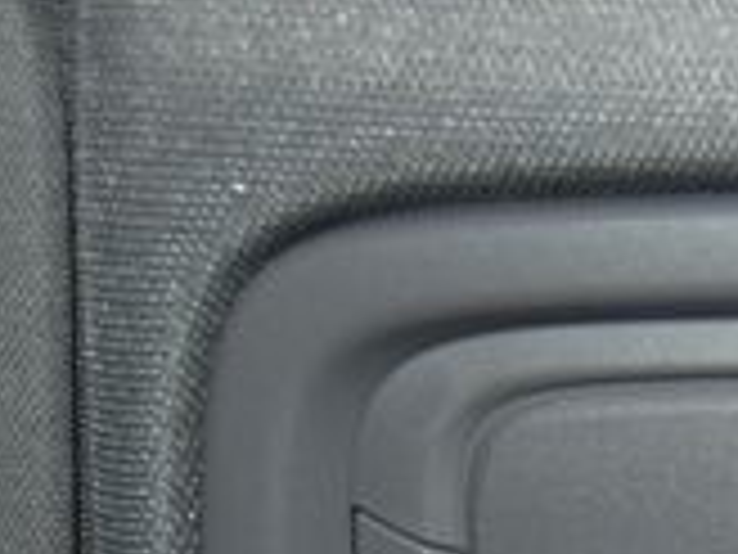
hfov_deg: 14.6
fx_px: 2644
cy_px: 903
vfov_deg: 11.3
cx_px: 1179
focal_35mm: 124
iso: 400
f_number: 3.5
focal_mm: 22
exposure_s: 1/60
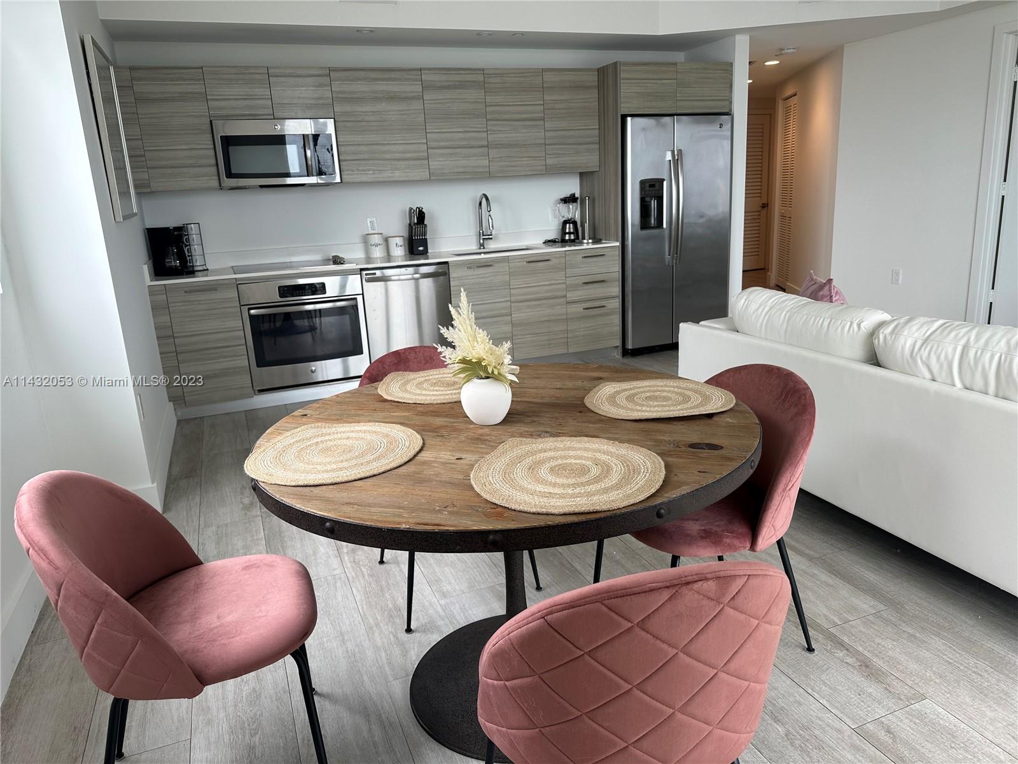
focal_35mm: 24
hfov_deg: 71.6
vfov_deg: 56.8
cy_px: 382
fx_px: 706
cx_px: 509
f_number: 1.78
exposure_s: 1/121
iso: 64
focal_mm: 6.86
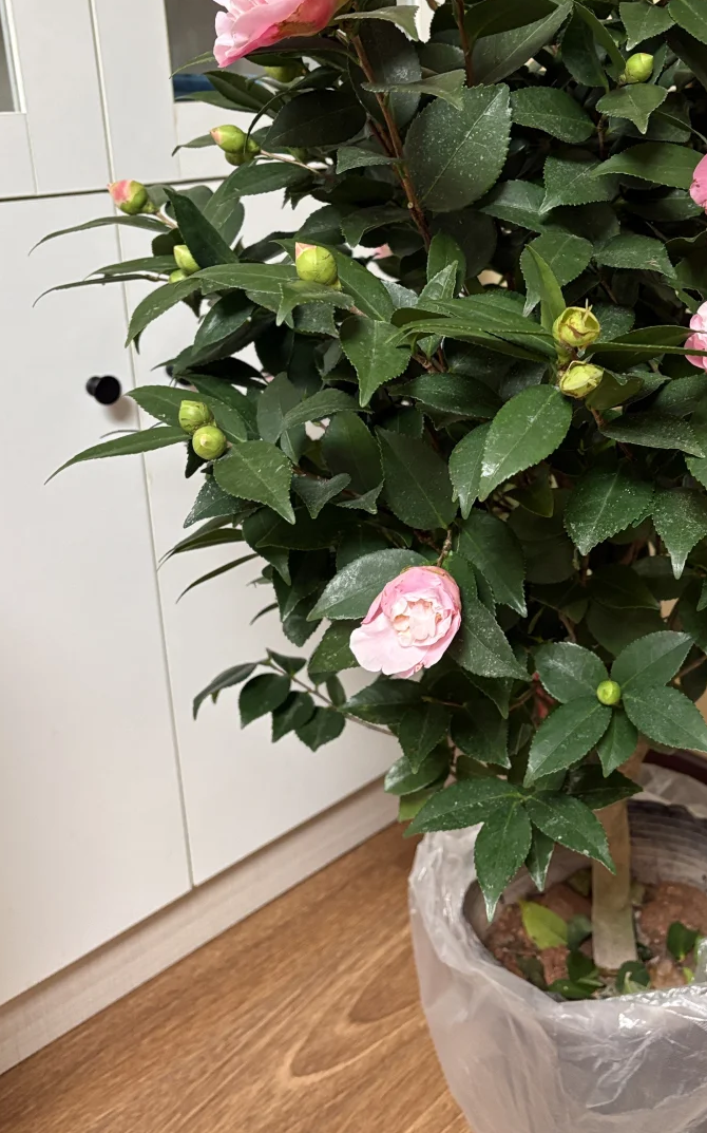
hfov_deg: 33.7
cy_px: 428
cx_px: 532
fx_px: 1141
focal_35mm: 37
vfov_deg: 52.2
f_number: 1.6
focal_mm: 5.96
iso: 320
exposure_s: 1/50
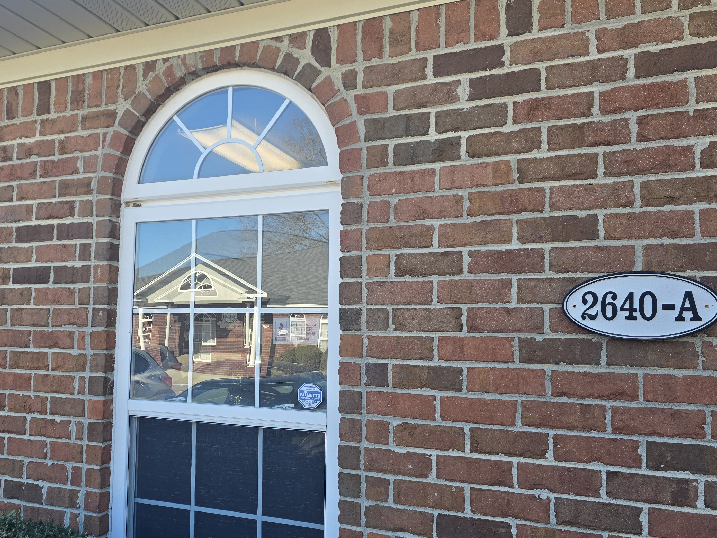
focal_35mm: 33
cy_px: 297
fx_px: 684
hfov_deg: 54.1
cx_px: 231
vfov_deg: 42.9
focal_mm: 6.3
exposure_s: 1/185
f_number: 1.7
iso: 12
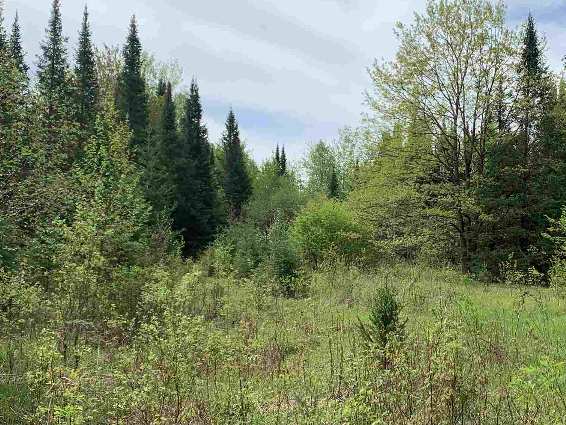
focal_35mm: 53
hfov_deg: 35.5
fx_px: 867
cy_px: 224
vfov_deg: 27.5
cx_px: 414
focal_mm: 4.25
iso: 25
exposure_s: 1/2421
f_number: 1.8
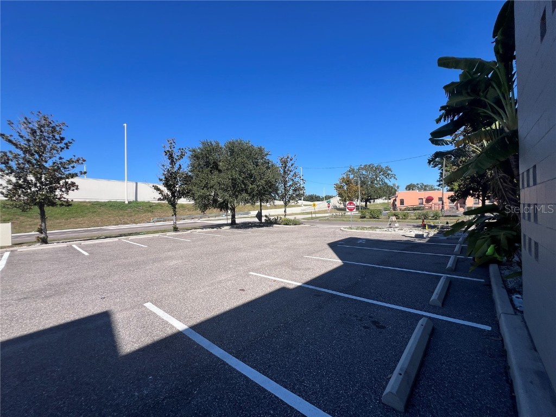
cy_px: 208
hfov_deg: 106.2
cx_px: 278
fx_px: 209
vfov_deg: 89.9
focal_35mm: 13
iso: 32
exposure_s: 1/1845
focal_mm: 1.57
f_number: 1.8
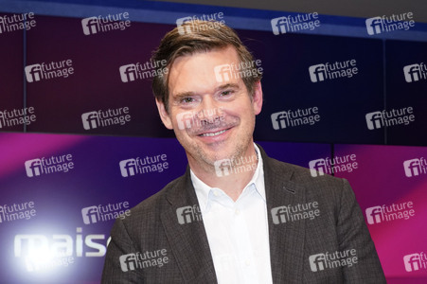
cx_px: 214
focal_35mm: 33
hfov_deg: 57.3
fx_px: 391
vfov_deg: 39.9
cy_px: 142
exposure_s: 1/125
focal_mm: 33
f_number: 5.6
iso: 2000
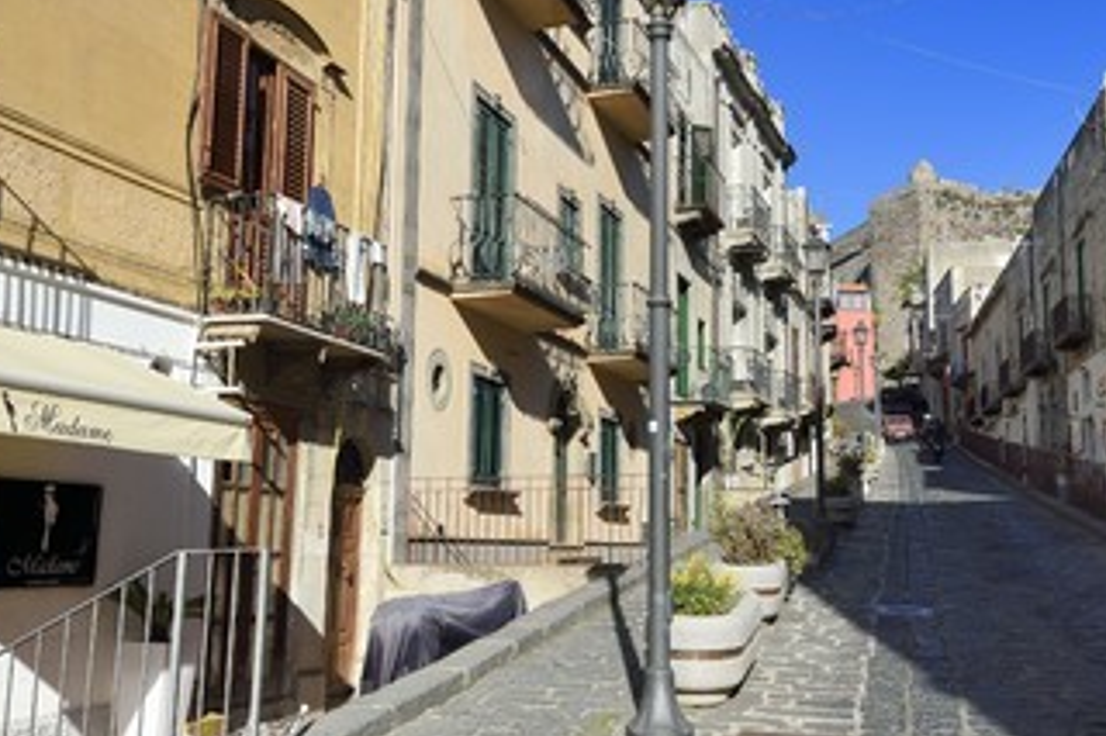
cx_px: 619
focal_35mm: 42
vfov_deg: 31.8
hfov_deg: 46.3
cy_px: 339
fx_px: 1290
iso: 200
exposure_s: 1/250
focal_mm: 32
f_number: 11
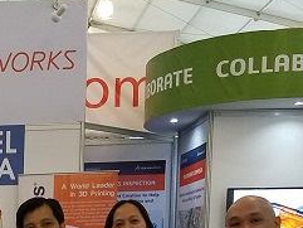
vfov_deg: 15.7
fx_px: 762
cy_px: 337
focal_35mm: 87
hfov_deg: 21.0
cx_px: -55
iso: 160
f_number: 1.7
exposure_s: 1/24
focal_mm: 4.2
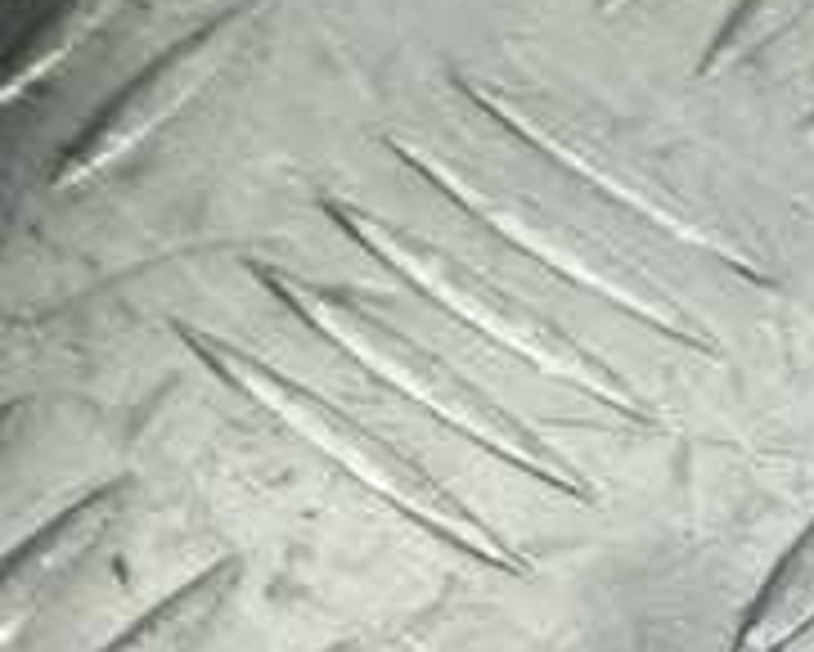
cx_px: -935
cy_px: -351
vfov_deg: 10.8
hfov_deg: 12.0
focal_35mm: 138
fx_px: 3326
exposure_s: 1/50
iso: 64
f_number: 1.8
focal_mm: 4.6
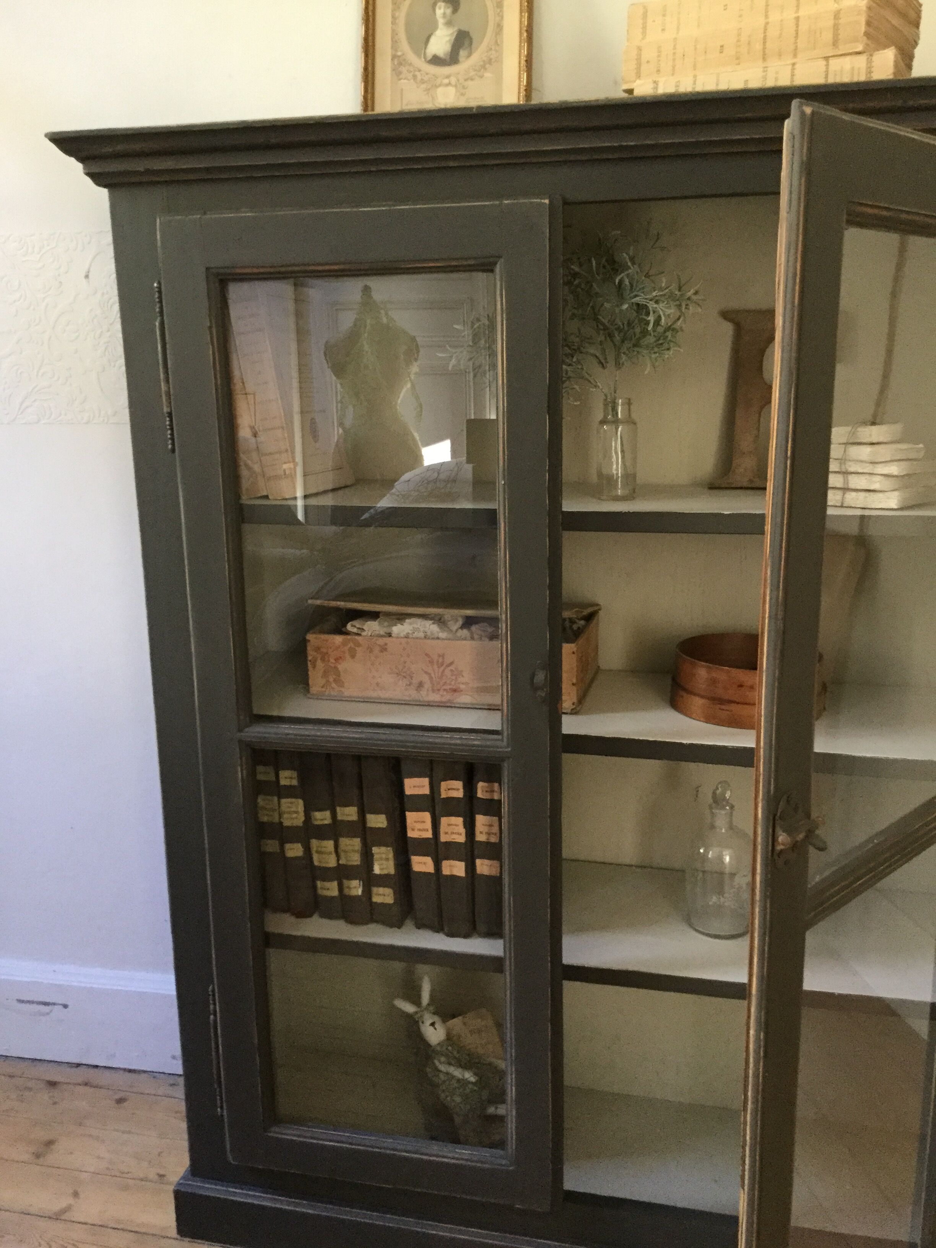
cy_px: 624
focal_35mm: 31
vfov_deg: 58.4
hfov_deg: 45.4
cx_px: 468
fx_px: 1118
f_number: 2.4
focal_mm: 3.3
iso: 250
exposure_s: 1/33
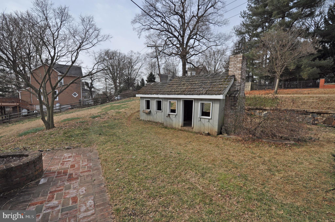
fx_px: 139
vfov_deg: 77.2
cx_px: 168
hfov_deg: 100.5
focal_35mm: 15
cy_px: 111
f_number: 9
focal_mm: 10
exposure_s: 1/320
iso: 200
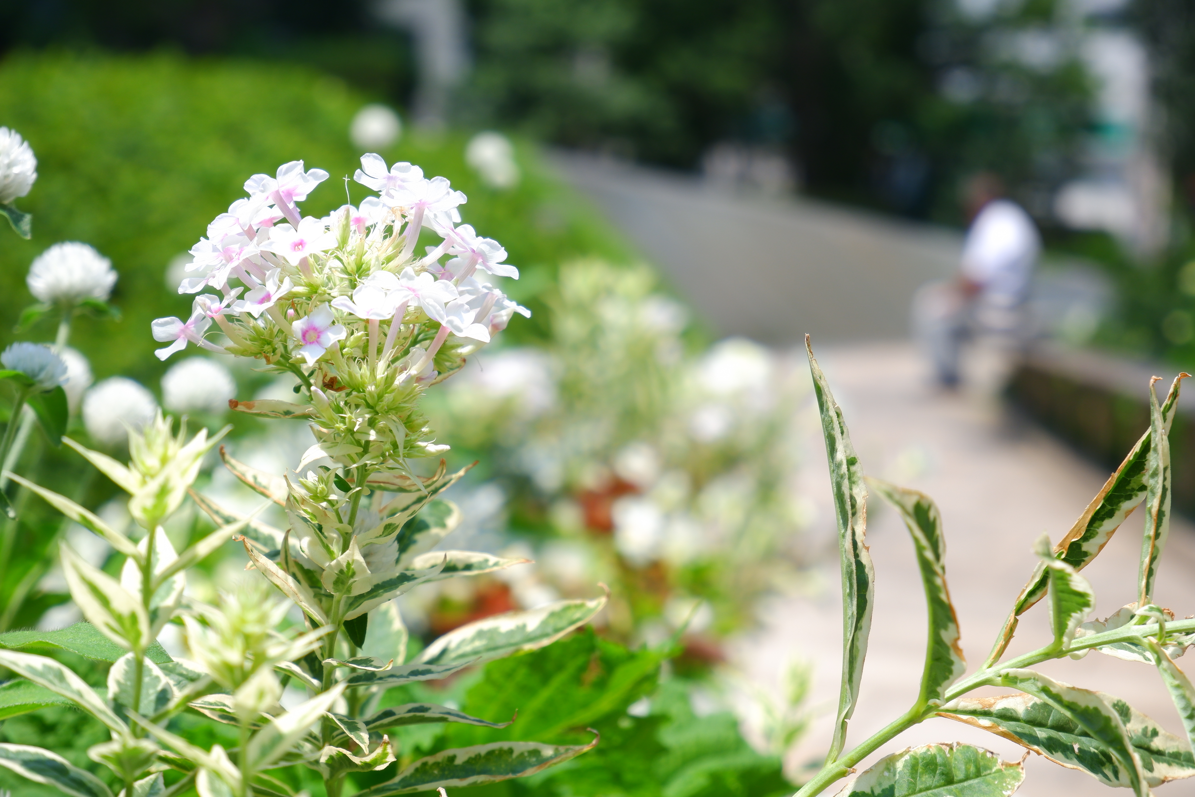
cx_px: 598
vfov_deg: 20.0
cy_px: 398
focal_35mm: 68
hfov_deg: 29.7
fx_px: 2257
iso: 200
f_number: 5.6
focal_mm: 45
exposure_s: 1/600
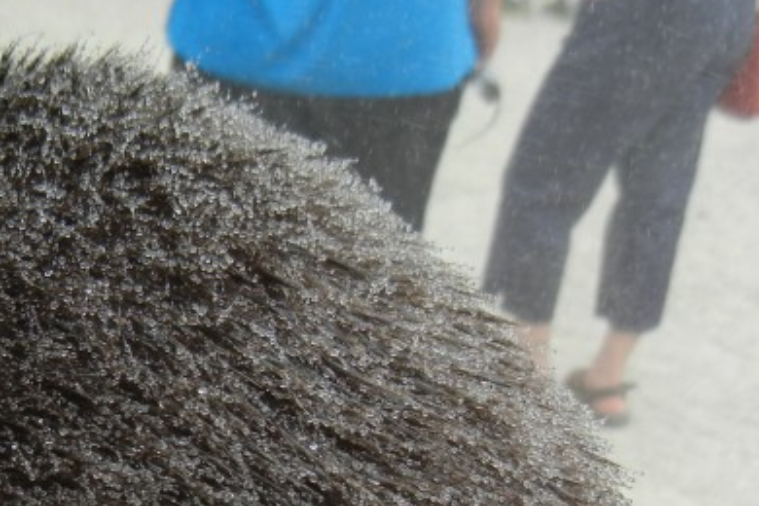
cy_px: 506
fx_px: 1729
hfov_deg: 23.9
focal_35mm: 82
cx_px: 45
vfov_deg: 16.3
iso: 160
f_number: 3.5
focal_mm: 5.4
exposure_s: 1/395
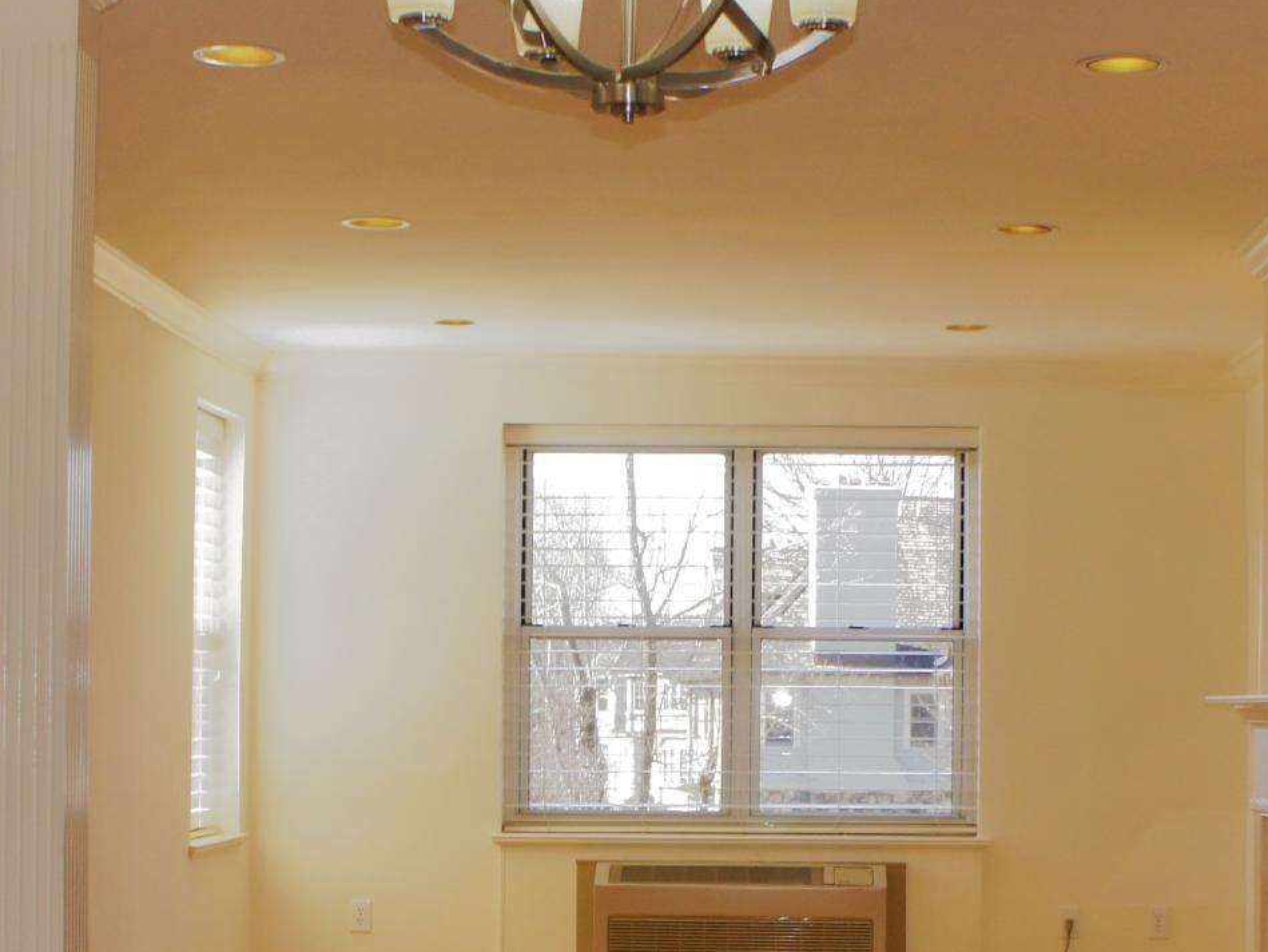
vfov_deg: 17.8
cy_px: 773
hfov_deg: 23.8
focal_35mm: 82
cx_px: 818
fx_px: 3004
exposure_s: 1/100
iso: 200
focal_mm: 18
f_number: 6.3
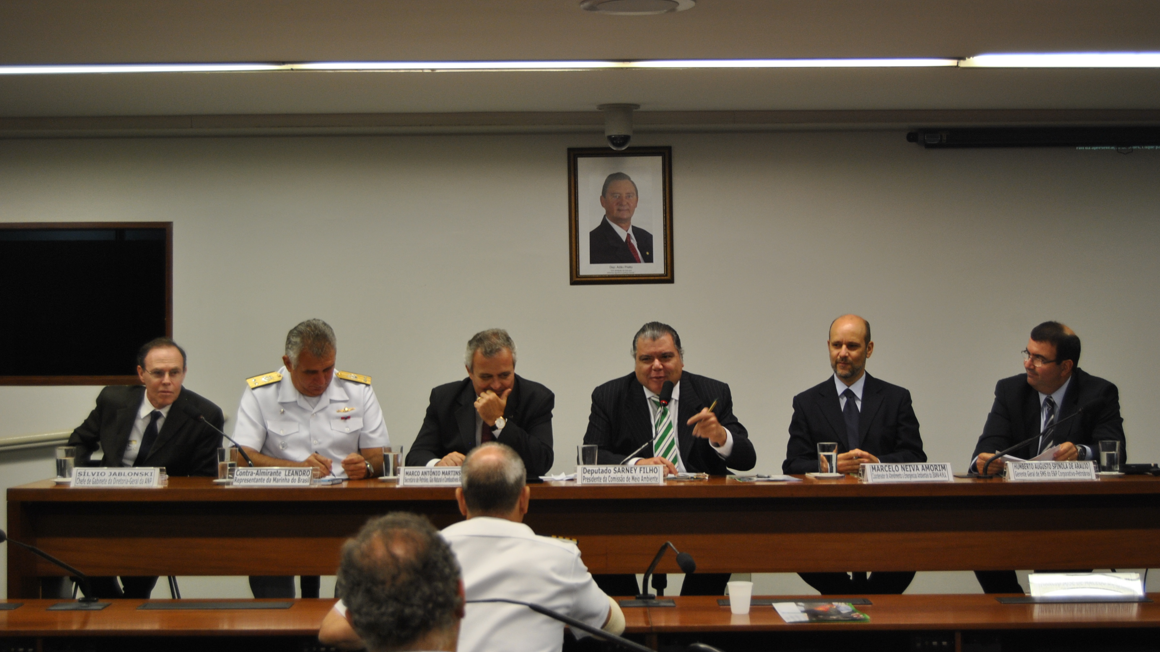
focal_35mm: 64
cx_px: 575
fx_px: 1969
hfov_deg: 32.8
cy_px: 300
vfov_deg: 18.8
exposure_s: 1/30
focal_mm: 40
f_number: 5
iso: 250
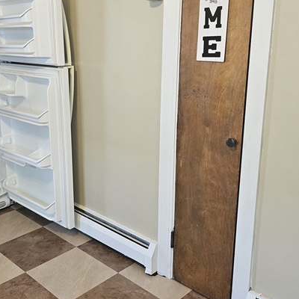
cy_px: 138
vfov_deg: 42.8
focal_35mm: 39
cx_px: 101
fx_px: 381
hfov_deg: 42.3
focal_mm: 6.3
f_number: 1.7
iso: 320
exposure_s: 1/120
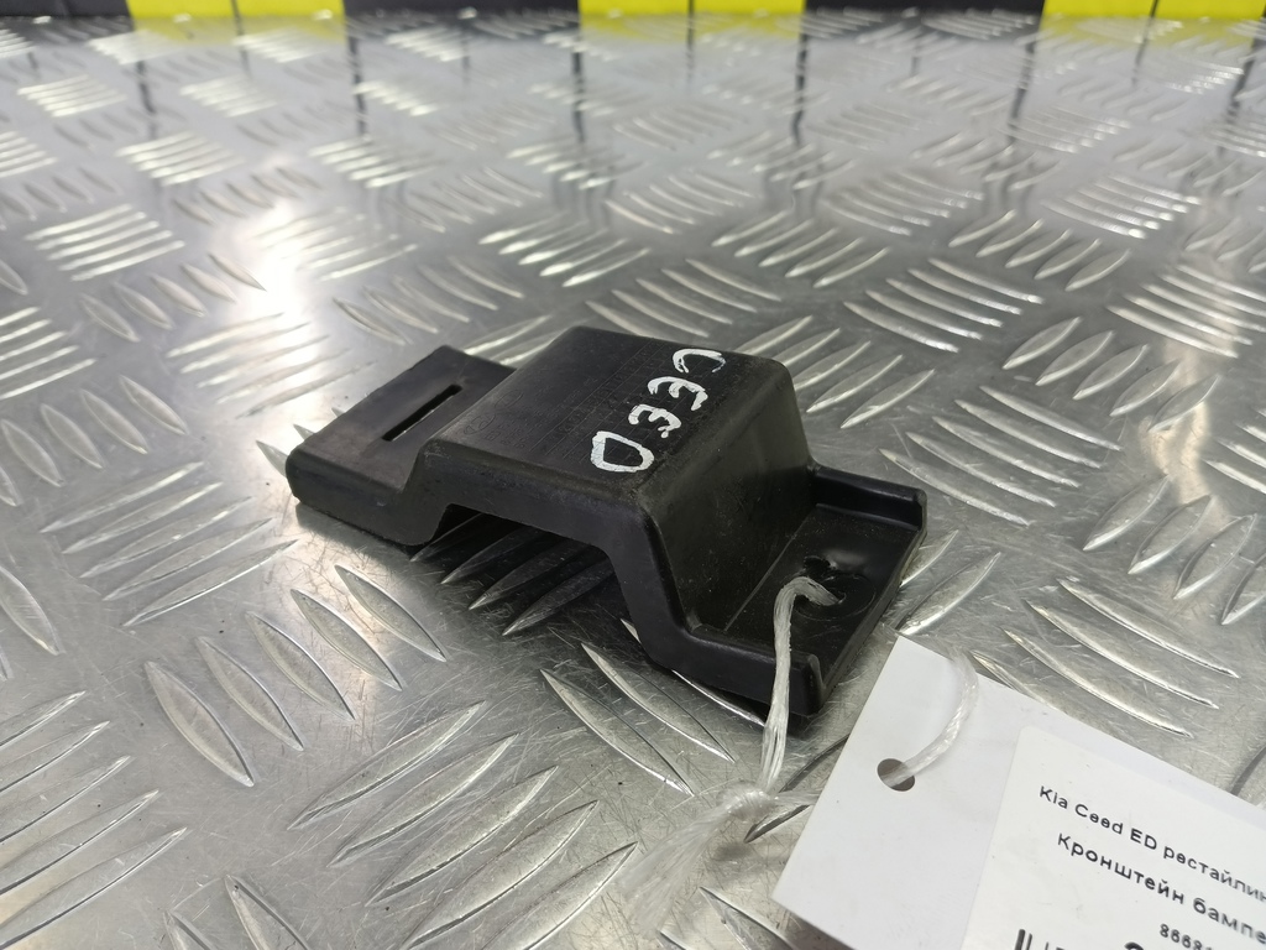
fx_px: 841
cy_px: 475
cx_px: 633
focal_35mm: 23
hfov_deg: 73.9
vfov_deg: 58.9
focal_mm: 4.11
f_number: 1.6
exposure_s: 1/50
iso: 134
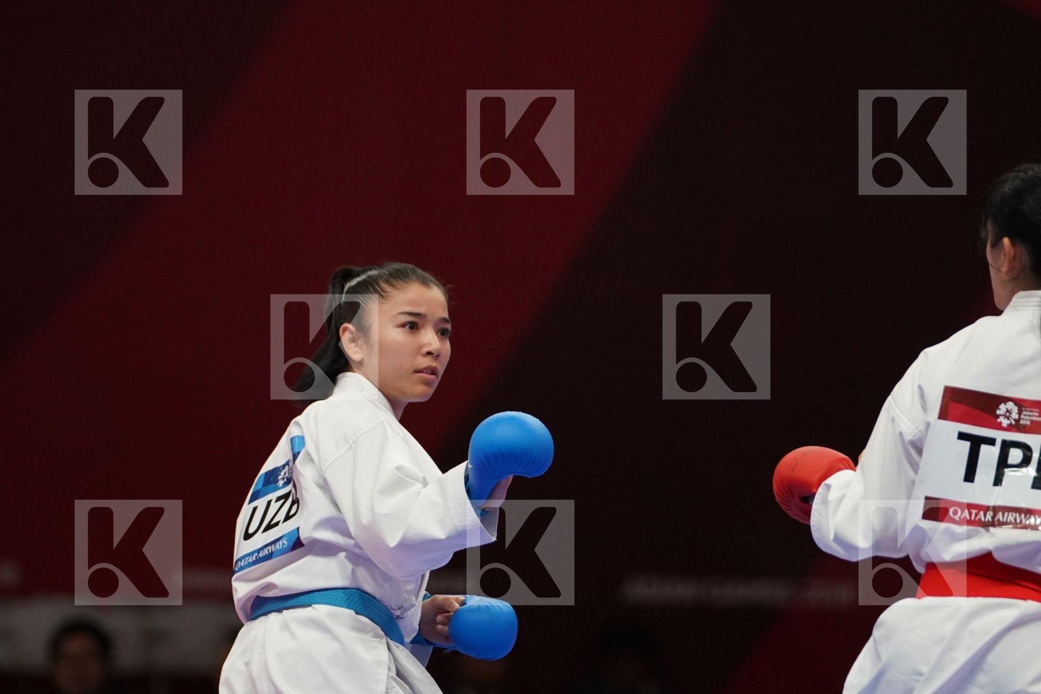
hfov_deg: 5.5
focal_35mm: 373
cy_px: 347
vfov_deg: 3.7
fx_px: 10785
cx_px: 520
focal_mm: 249
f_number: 4
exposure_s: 1/1000
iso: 2500
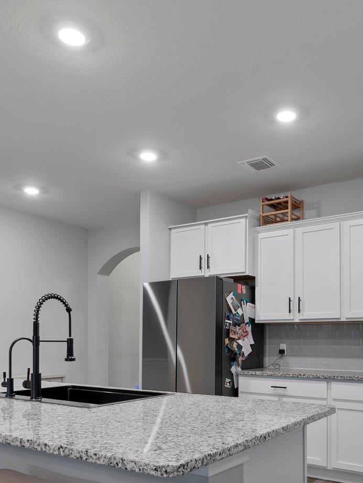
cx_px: 239
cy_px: 354
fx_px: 447
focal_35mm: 32
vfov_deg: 54.5
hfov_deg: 43.6
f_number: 8
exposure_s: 1.3
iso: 100
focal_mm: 15
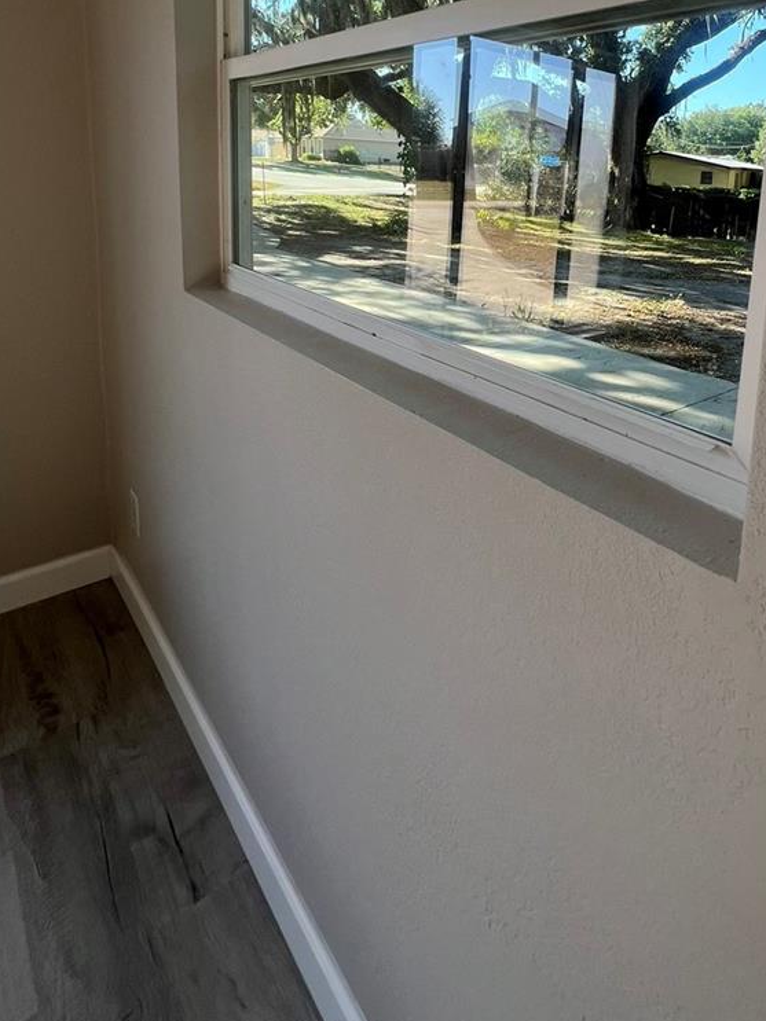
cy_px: 272
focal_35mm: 21
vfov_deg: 74.1
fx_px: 620
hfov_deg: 61.7
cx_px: 517
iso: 32
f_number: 1.8
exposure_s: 1/188
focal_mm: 1.57
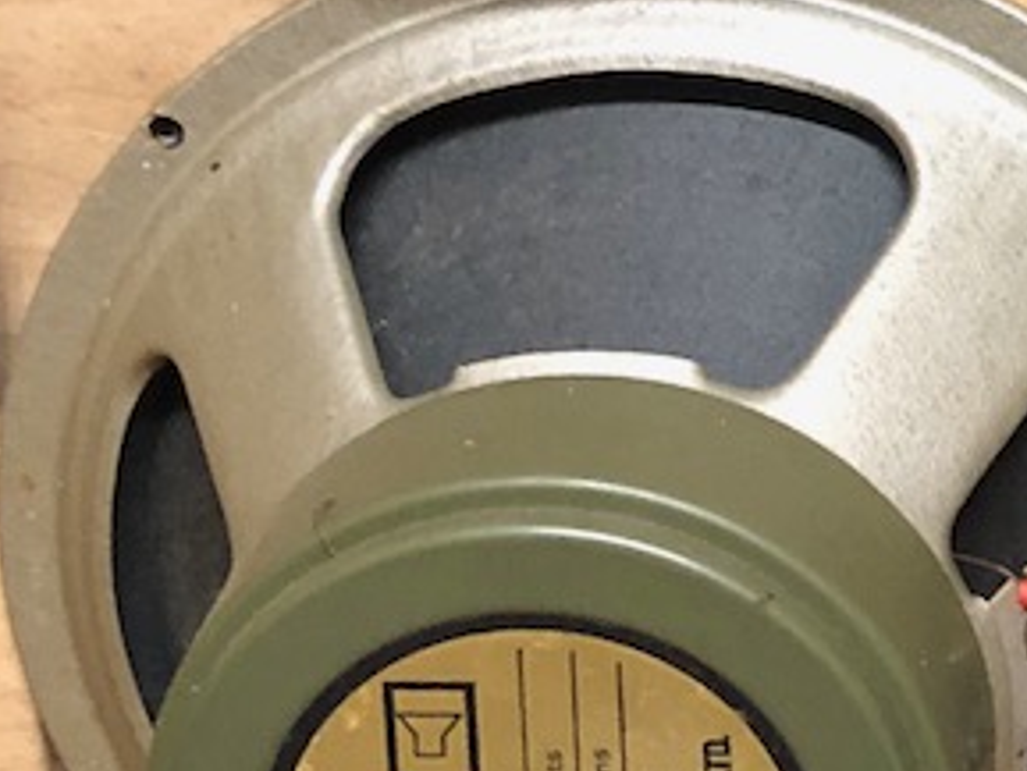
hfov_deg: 14.6
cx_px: 1617
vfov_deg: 11.5
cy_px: -352
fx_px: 3680
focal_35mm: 124
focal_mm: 4
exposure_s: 1/7
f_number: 1.8
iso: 80
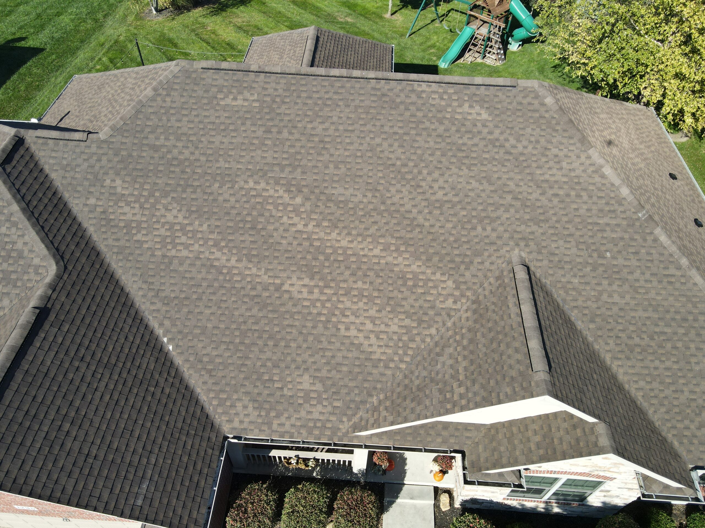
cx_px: 352
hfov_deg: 71.6
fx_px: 489
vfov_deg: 56.8
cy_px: 264
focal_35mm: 24
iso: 100
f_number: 2.8
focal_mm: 4.5
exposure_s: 1/350
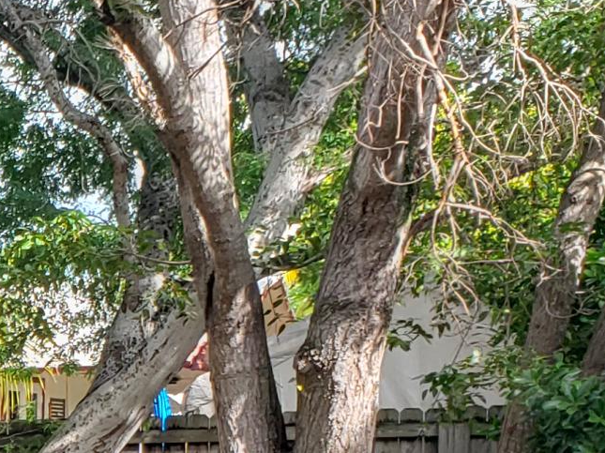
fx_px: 2114
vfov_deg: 11.9
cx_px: -540
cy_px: 596
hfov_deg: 14.1
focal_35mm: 121
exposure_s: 1/222
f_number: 2.4
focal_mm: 4.3
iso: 50
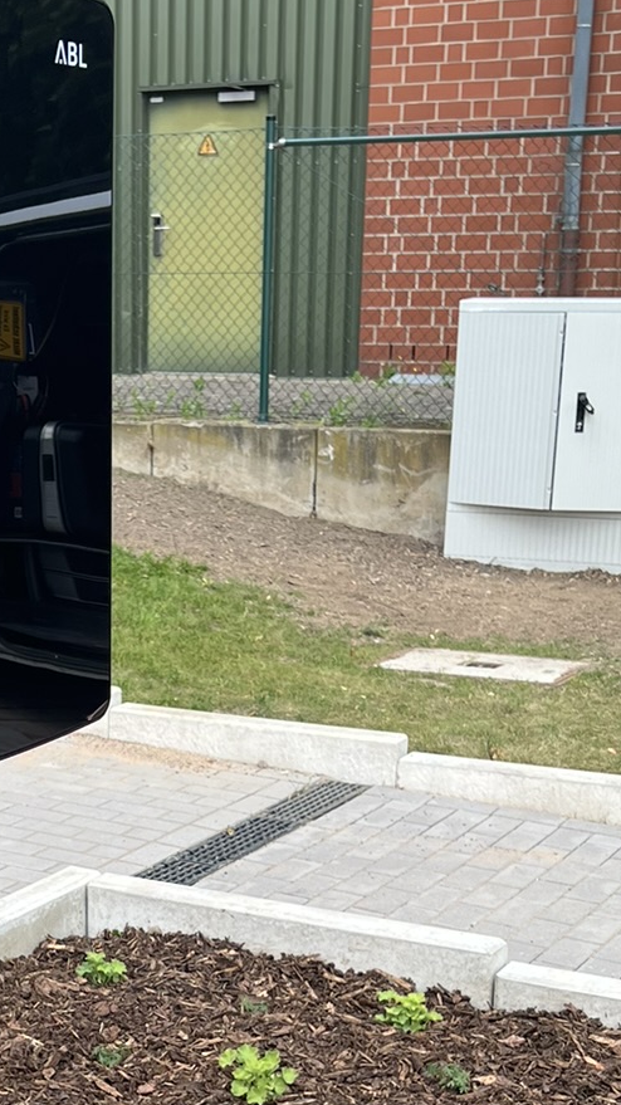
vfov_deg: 31.1
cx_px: 107
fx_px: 1933
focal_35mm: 66
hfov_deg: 18.1
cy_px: 879
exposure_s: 1/658
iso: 50
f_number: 1.5
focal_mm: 5.7
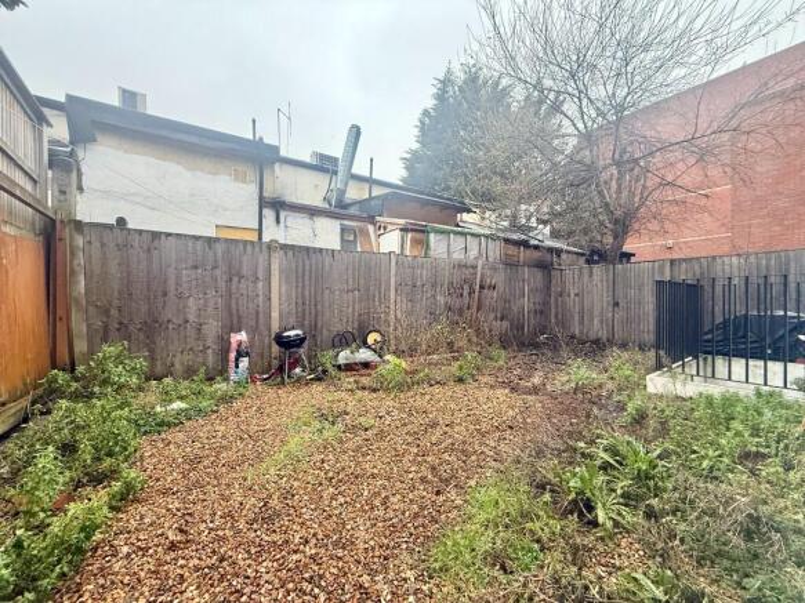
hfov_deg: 102.1
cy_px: 302
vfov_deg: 85.7
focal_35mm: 14
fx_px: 326
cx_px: 402
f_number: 2.2
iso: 200
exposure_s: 1/99
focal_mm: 2.22
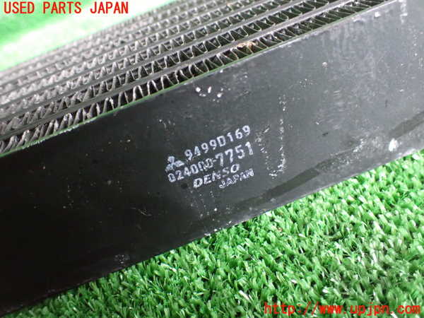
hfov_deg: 60.0
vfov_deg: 46.8
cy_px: 159
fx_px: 367
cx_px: 212
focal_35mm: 30
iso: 1000
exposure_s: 1/30
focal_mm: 5.4
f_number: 2.3
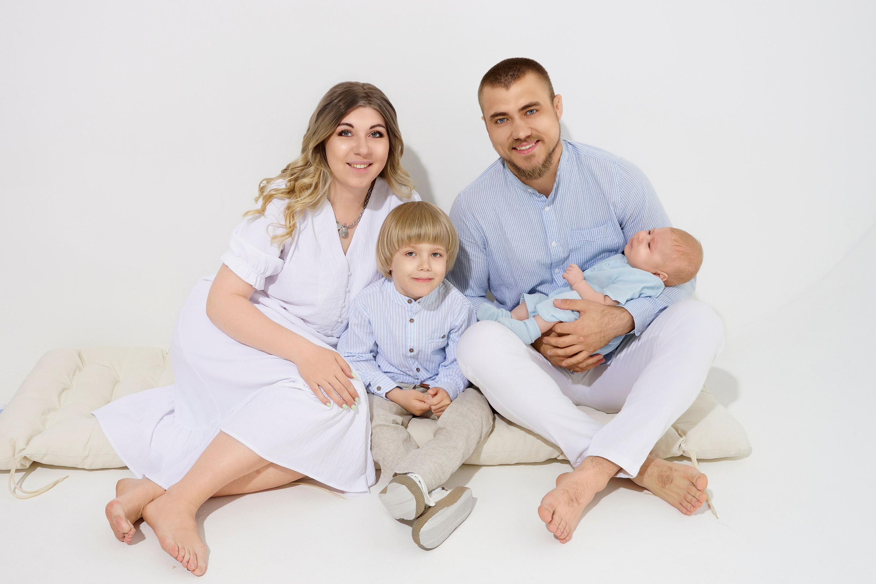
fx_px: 852
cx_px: 438
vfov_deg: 37.9
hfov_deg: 54.4
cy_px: 292
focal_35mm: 35
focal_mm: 35
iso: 100
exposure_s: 1/100
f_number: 8
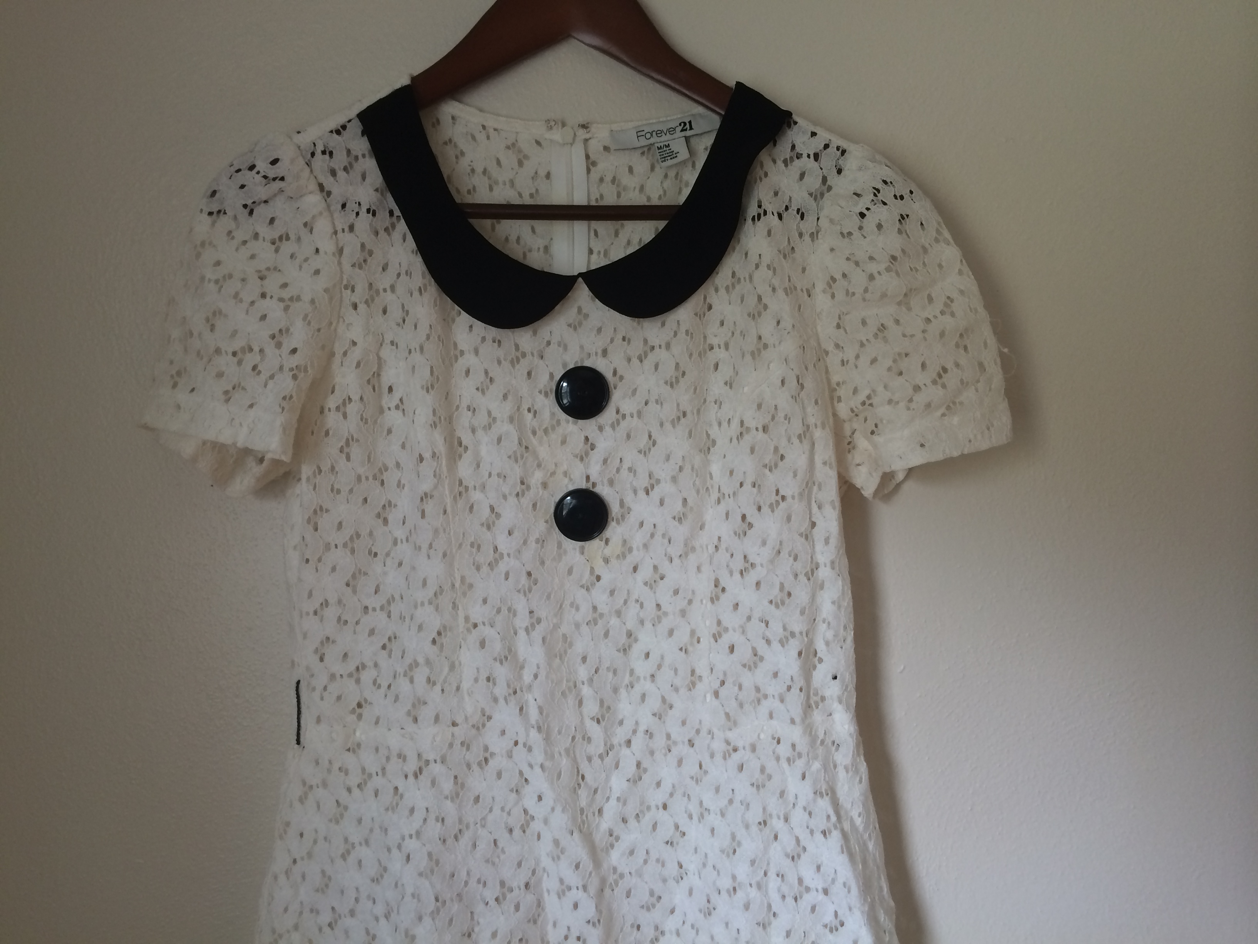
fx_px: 1090
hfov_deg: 60.0
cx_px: 629
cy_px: 472
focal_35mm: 30
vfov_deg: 46.8
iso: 40
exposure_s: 1/30
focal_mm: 4.12
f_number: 2.2
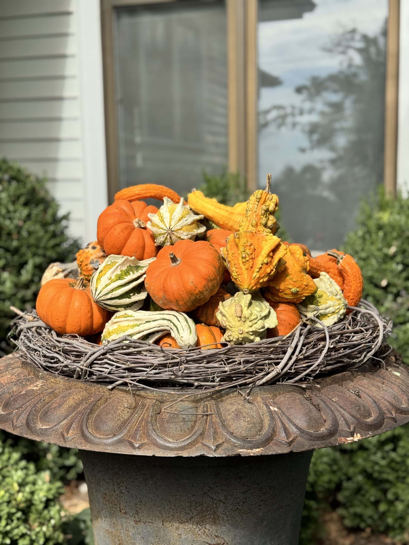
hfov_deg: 30.3
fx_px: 756
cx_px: 204
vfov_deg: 39.7
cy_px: 272
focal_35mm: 48
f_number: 1.78
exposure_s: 1/3257
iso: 64
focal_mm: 6.76
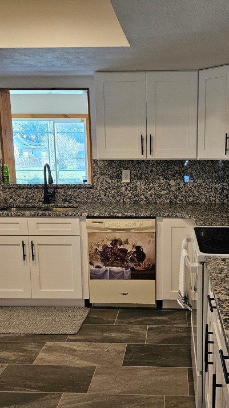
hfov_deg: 32.5
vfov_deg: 55.3
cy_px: 214
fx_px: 389
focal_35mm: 36
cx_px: 159
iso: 250
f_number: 1.8
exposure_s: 1/120
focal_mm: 5.4
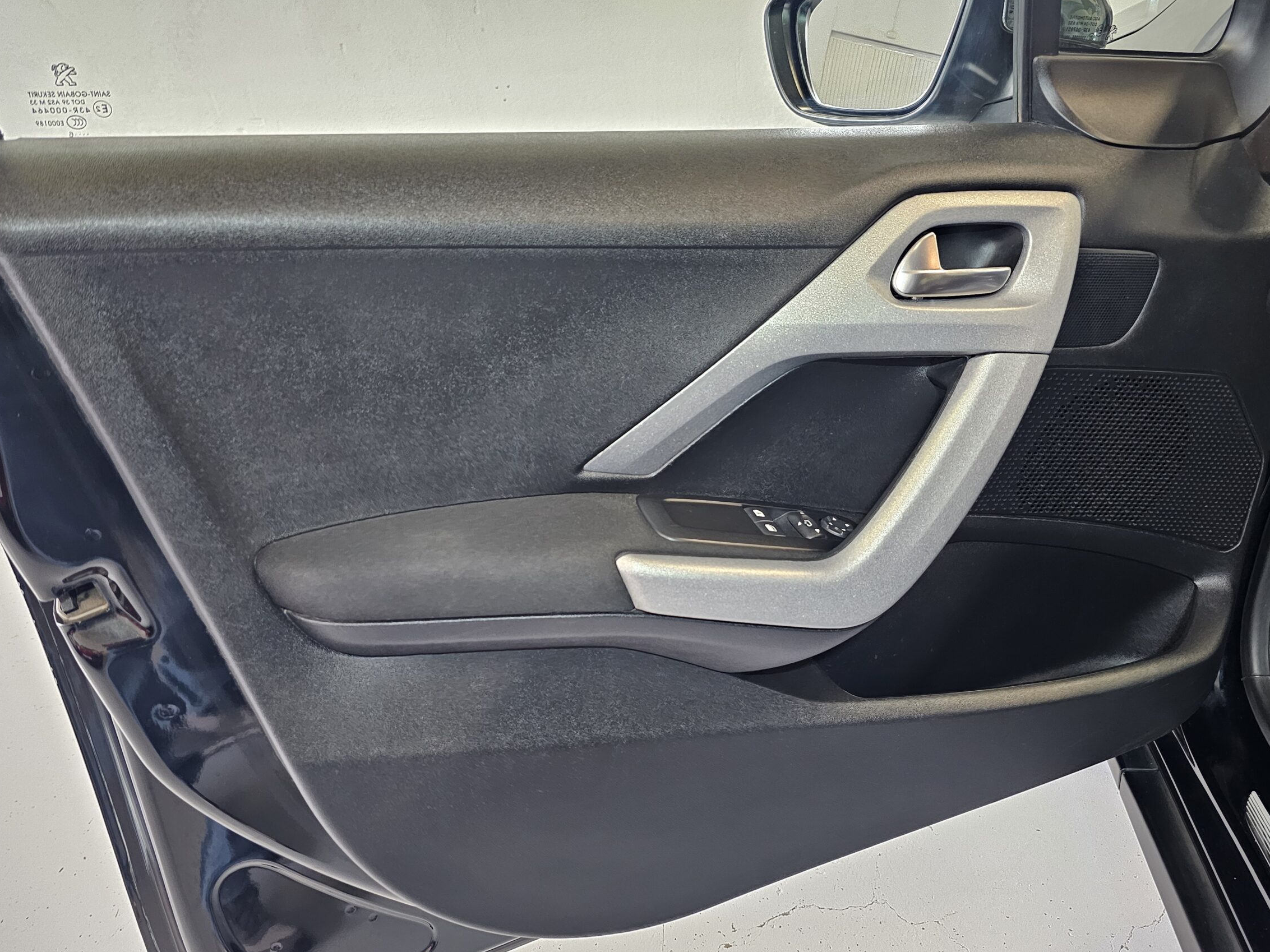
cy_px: 500
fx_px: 954
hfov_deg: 67.2
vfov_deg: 53.0
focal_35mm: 26
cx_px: 675
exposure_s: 1/24
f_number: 1.7
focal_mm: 6.3
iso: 1000
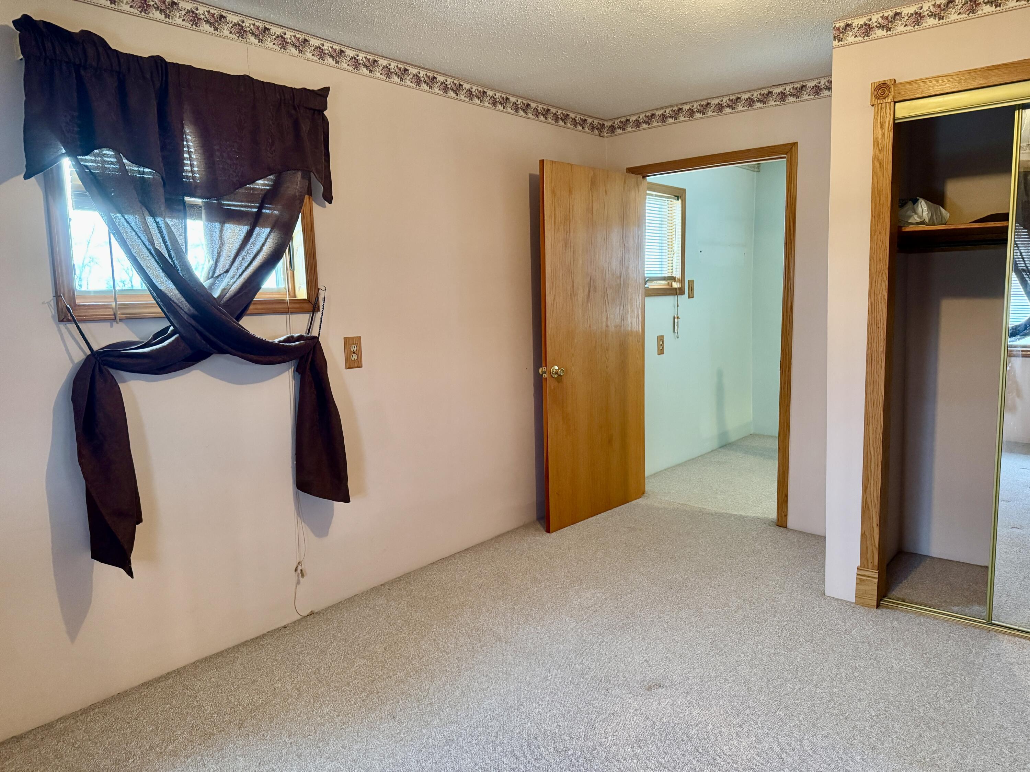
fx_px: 714
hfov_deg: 71.6
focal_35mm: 24
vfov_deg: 56.8
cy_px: 386
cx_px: 515
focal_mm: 6.76
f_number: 1.78
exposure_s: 1/40
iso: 640
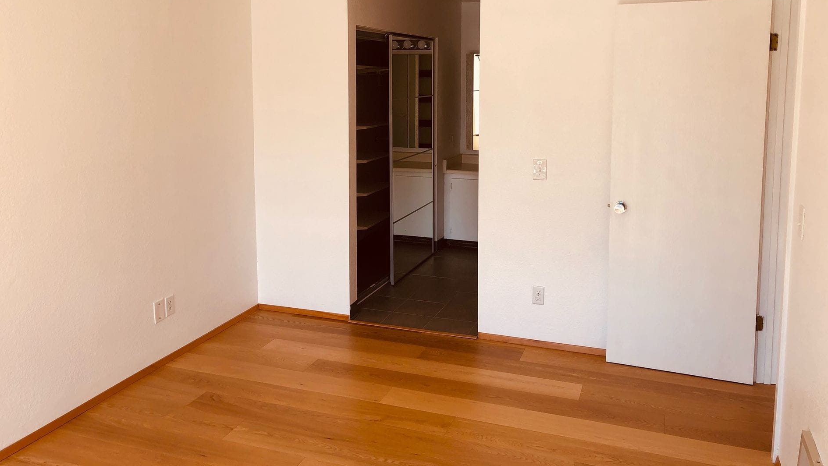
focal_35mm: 31
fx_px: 681
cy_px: 157
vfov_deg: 37.4
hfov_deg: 62.6
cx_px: 414
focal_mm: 3.99
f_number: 1.8
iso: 20
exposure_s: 1/198
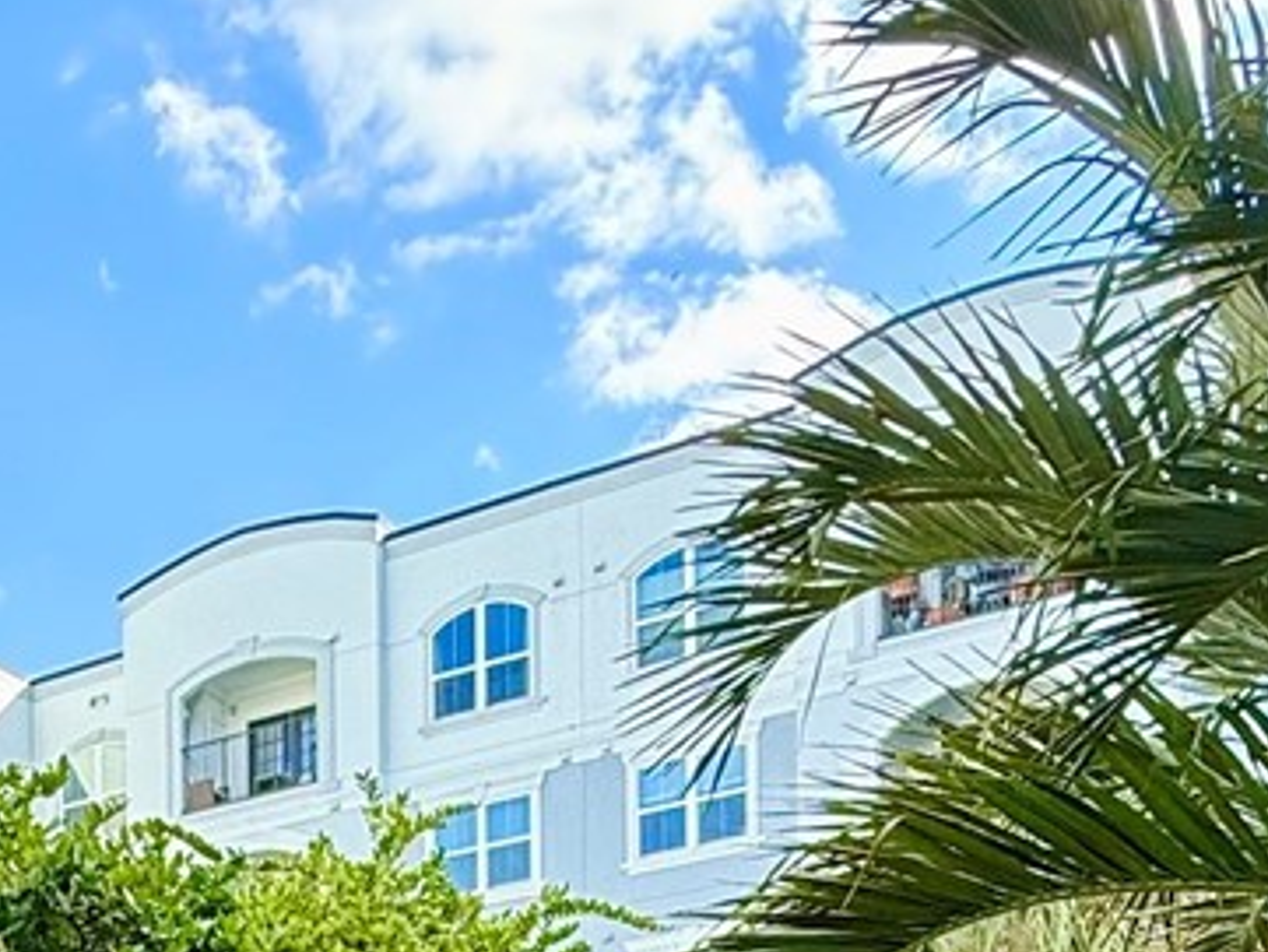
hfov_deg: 28.8
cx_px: -60
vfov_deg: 19.4
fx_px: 2272
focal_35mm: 62
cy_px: 1574
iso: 64
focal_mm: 2.22
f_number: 2.2
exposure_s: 1/188
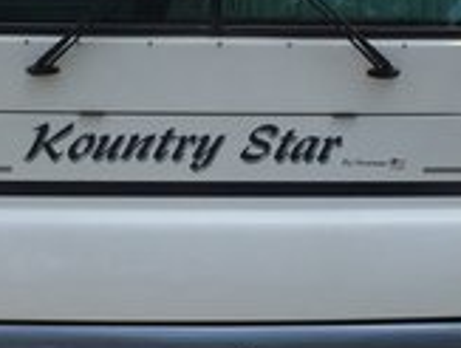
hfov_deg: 13.8
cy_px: 82
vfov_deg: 10.5
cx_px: 303
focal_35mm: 142
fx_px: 1895
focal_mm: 4.15
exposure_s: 1/1130
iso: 32
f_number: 2.2
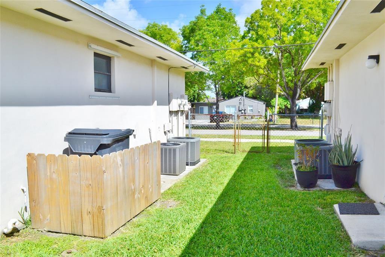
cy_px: 128
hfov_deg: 67.4
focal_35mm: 27
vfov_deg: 47.9
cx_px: 192
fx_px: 289
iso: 400
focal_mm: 18
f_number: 11
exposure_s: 1/500
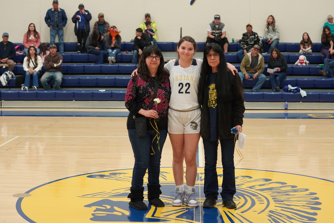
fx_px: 649
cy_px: 112
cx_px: 167
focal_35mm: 70
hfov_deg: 28.8
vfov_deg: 19.5
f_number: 4
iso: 1600
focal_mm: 70
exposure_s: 1/160
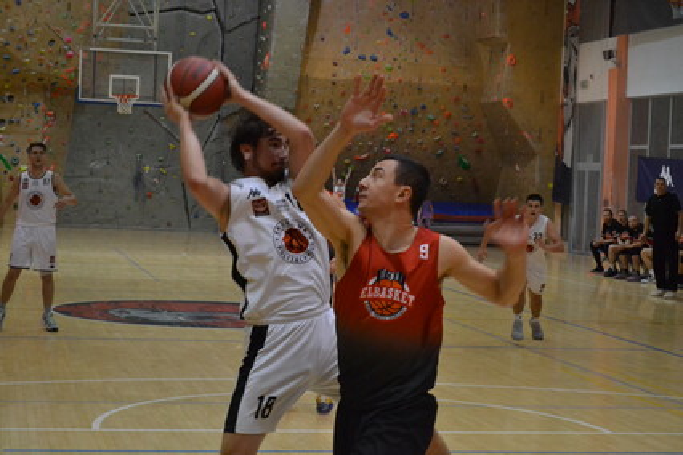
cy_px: 228
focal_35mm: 82
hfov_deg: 24.6
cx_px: 342
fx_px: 1565
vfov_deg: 16.6
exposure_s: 1/250
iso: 3200
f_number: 5.6
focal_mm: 55
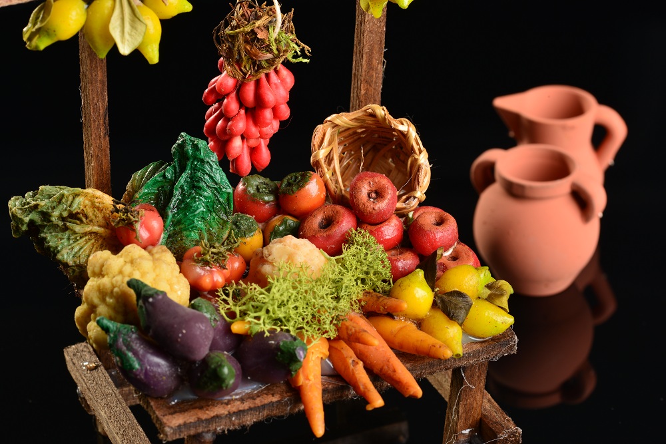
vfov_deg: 13.0
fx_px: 1943
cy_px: 222
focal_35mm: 105
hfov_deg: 19.5
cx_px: 333
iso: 100
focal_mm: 105
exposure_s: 1/125
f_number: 18
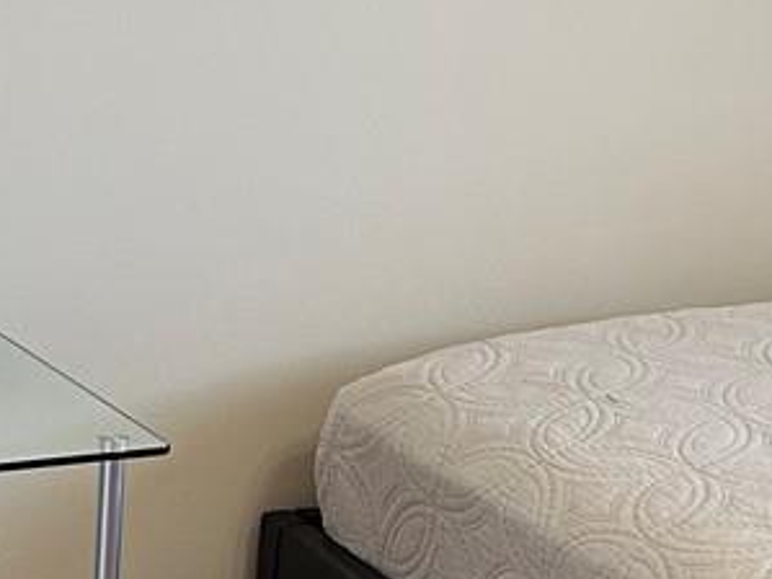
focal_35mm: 139
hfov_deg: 14.2
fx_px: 3099
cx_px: 320
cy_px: 238
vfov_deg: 10.7
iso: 100
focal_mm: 5.7
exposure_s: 1/120
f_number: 1.5
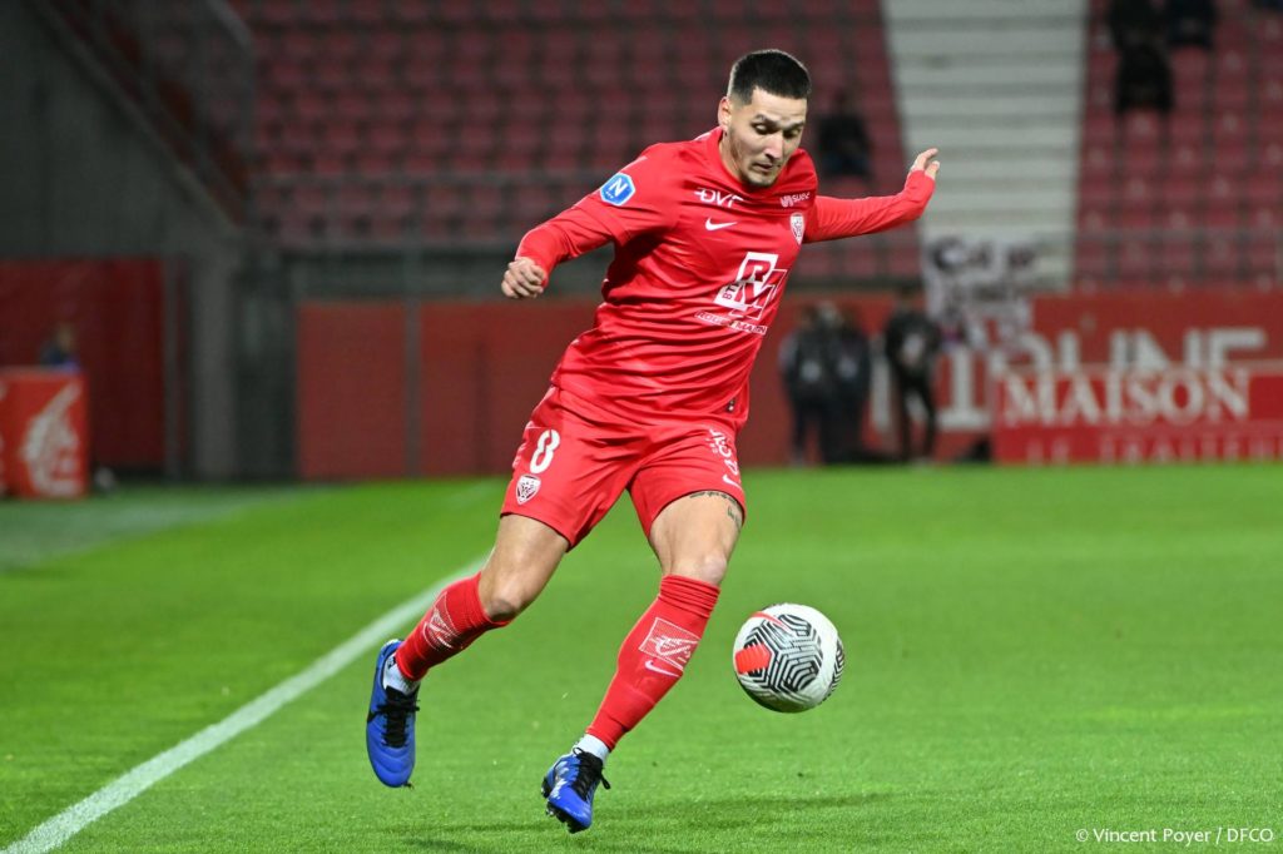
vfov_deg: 3.1
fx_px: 16031
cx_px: 642
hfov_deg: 4.6
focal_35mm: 450
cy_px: 427
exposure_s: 1/800
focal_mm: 300
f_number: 4
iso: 3200
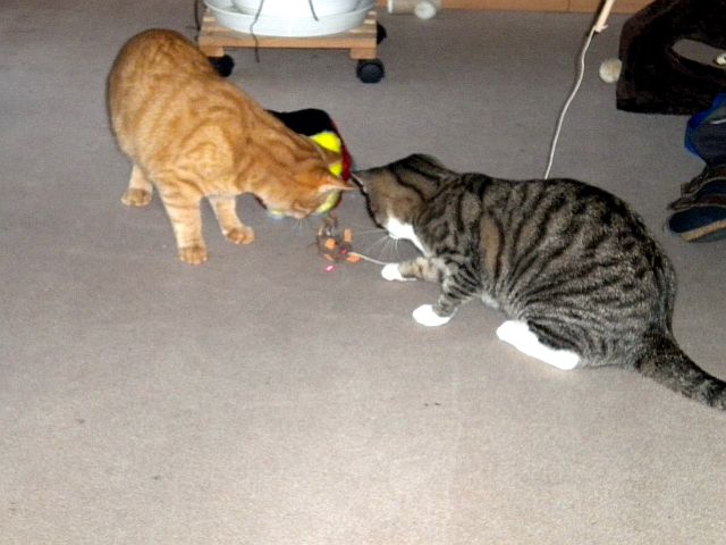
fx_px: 1657
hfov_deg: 24.7
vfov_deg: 18.7
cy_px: 272
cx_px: 363
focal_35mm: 79
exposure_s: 1/60
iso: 666
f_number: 5.1
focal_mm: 14.3
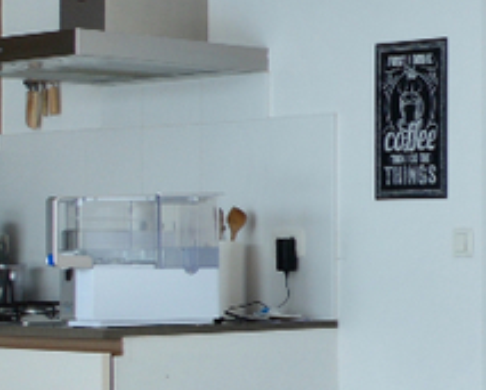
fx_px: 1541
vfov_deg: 14.4
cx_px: 1434
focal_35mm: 107
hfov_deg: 11.3
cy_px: 258
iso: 100
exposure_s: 1/2
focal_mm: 12
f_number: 9
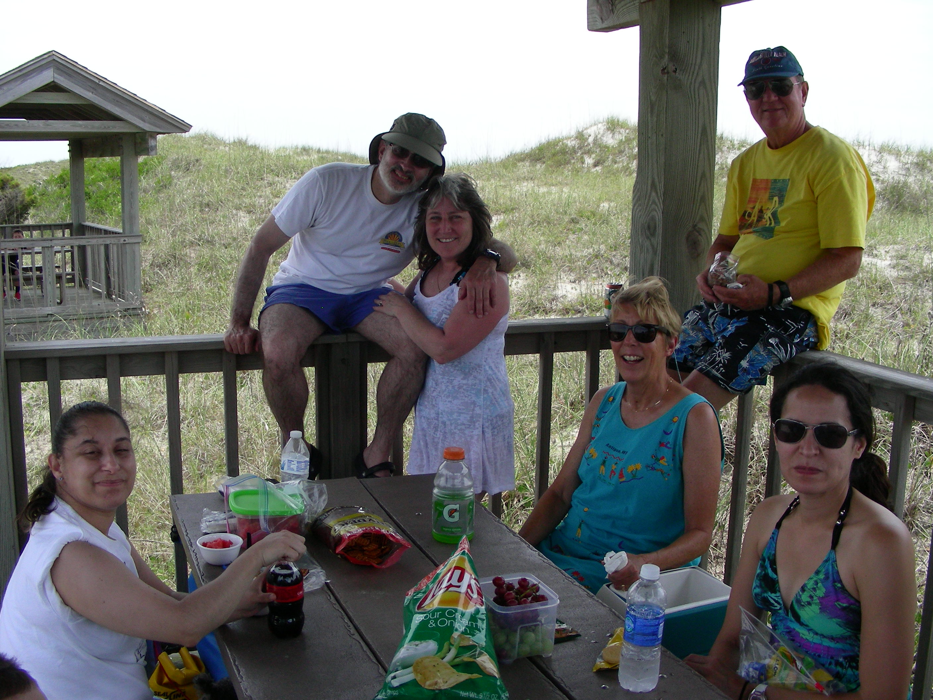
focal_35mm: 38
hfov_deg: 49.0
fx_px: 1024
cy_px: 350
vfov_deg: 37.7
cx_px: 466
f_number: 4
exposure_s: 1/455
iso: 50
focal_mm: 6.3
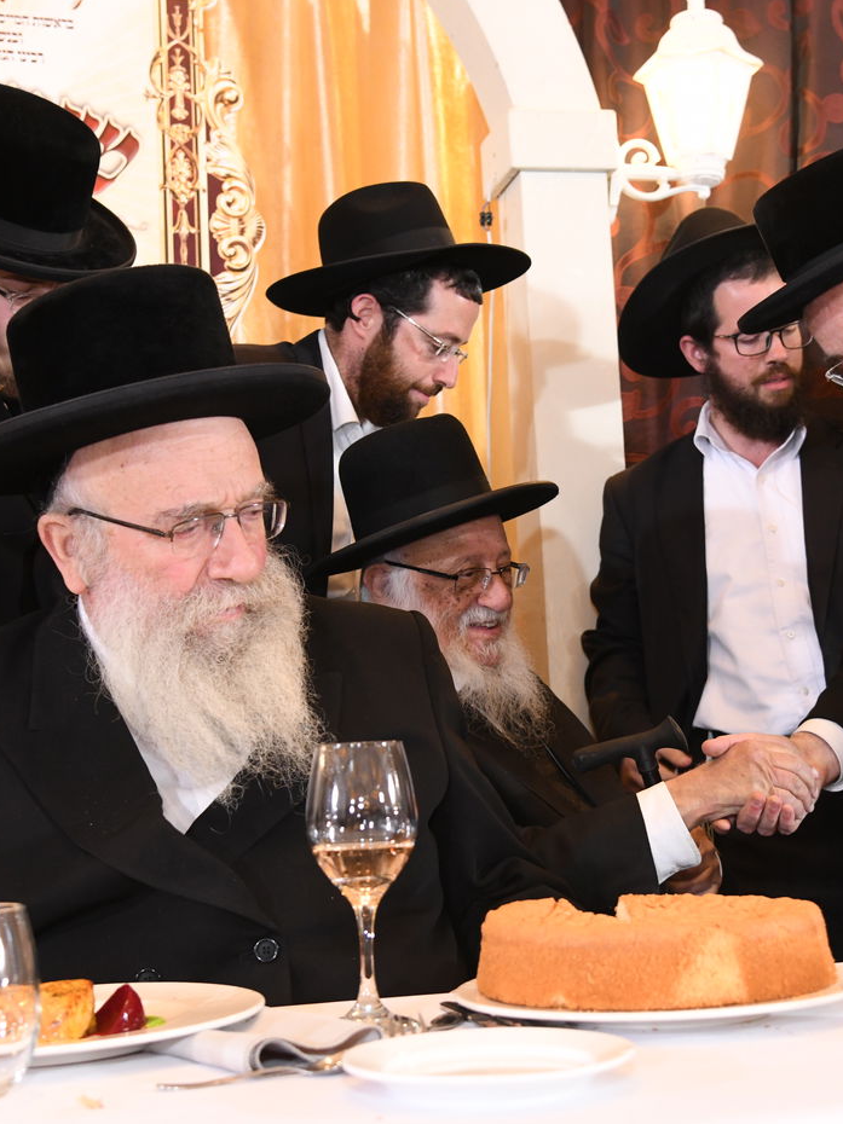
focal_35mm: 55
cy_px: 561
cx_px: 463
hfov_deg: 26.5
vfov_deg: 34.9
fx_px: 1787
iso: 2500
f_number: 5
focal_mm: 38
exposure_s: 1/160
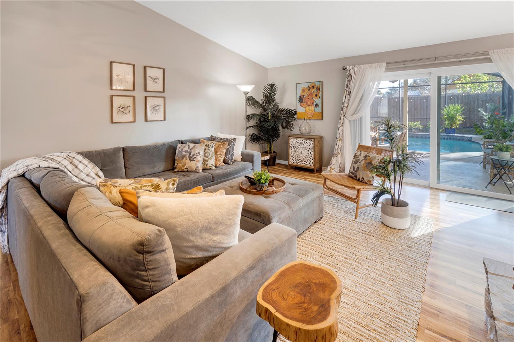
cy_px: 171
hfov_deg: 100.4
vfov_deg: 77.3
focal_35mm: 15
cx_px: 257
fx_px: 214
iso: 100
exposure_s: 1/8
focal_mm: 10
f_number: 4
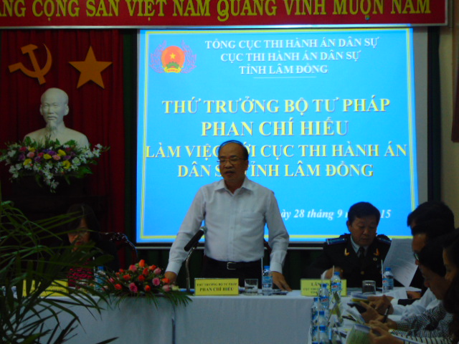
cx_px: 230
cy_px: 172
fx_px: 1432
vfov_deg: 13.7
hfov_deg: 18.2
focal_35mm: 108
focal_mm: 19.4
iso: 200
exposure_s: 1/30
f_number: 3.9
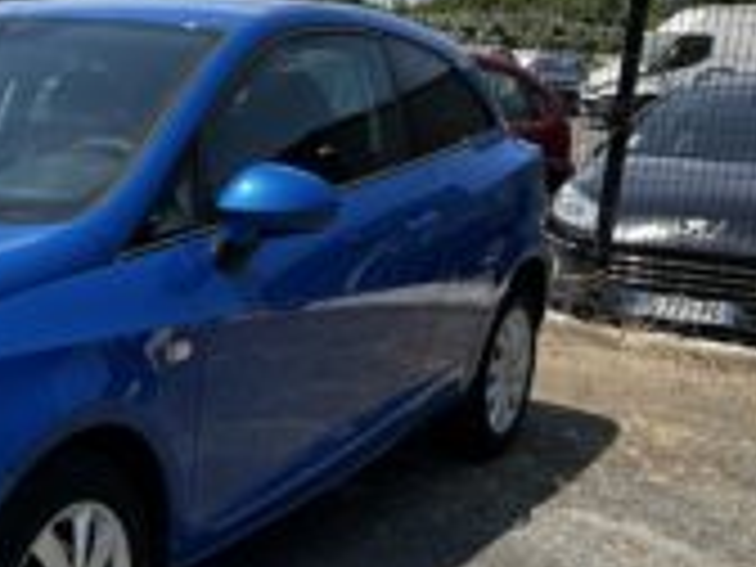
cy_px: 380
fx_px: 1267
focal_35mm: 58
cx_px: -20
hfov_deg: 30.6
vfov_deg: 25.1
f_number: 1.5
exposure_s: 1/2165
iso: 50
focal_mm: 5.7
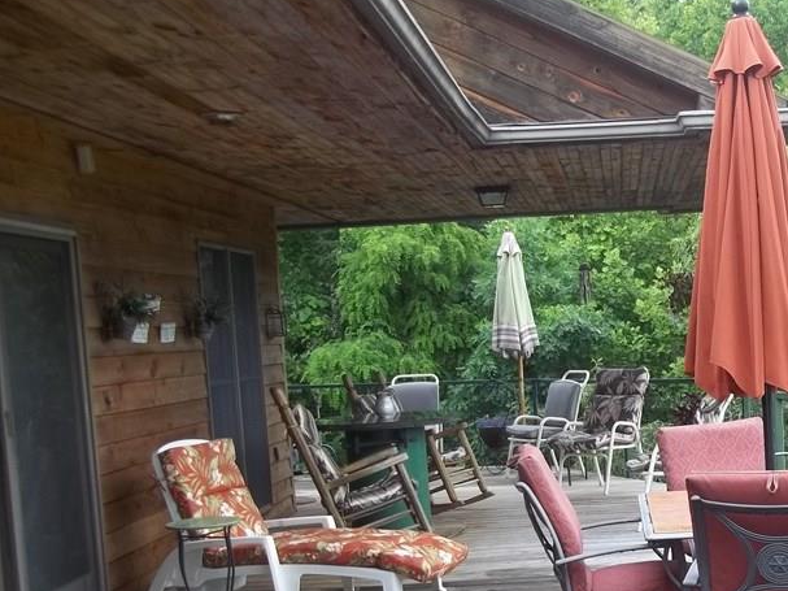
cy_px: 481
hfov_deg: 34.7
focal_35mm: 54
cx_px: 601
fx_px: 1229
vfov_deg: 26.5
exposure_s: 1/125
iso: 64
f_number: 2.9
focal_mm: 5.7
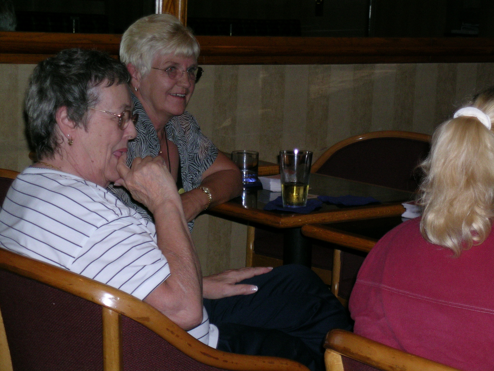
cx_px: 247
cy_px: 186
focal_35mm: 95
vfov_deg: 15.6
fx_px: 1356
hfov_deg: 20.7
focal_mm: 19.8
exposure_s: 1/121
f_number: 4.4
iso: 162
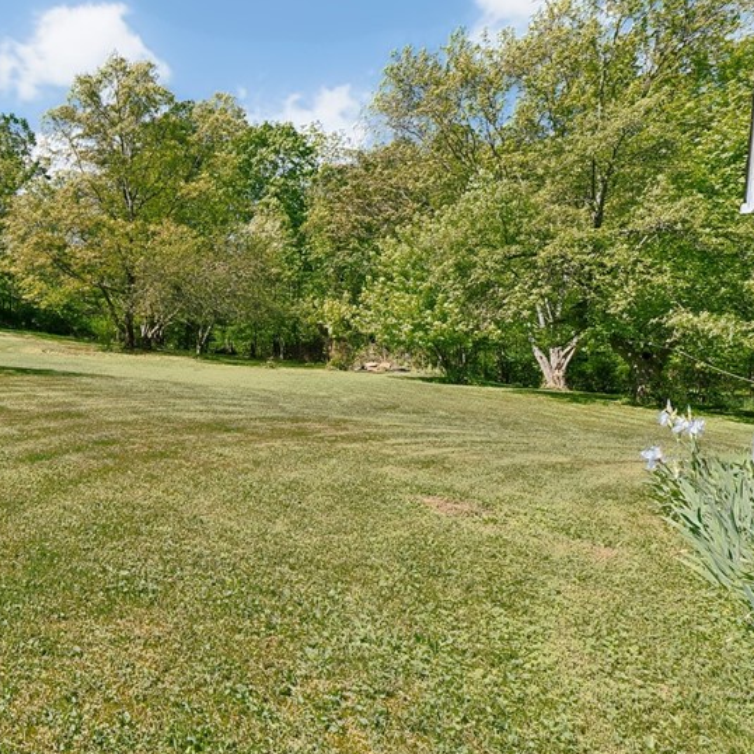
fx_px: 591
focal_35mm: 24
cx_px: 100
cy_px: 348
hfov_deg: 57.5
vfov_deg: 64.9
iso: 50
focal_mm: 14
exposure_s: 1/10
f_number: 11
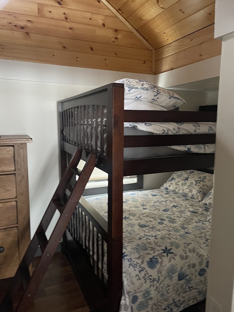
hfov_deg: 54.9
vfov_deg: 69.4
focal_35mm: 25
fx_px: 225
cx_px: 117
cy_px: 156
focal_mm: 5.1
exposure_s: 1/30
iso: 640
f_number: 1.6
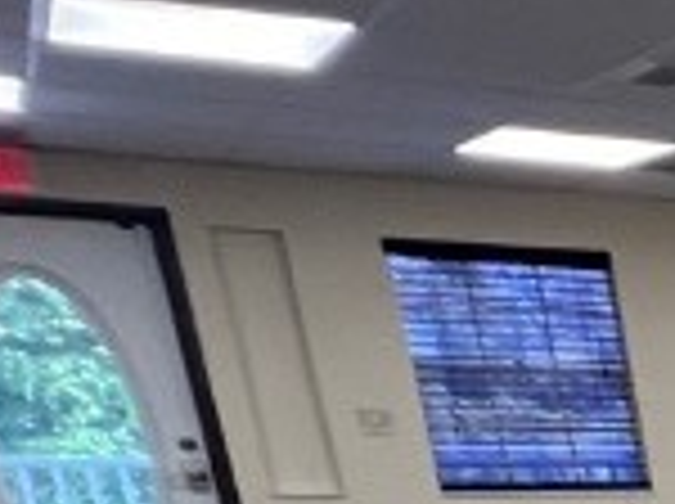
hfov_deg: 11.5
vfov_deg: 14.2
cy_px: 972
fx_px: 1733
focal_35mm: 89
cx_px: 2030
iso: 100
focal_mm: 1.57
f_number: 1.8
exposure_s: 1/120
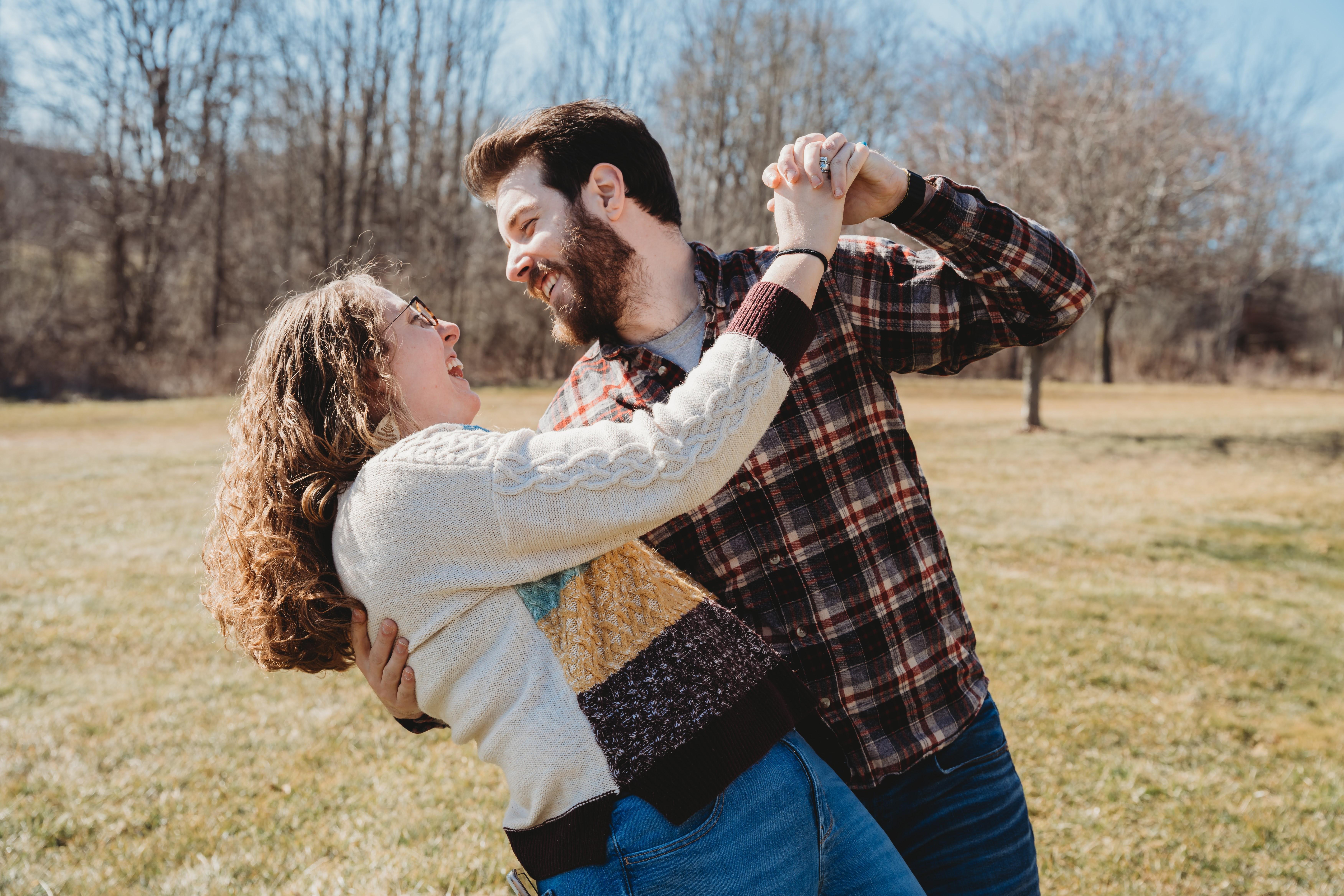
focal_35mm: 49
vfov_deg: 27.7
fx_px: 1818
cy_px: 448
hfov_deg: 40.6
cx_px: 672
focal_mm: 48.7
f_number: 5
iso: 100
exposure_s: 1/250
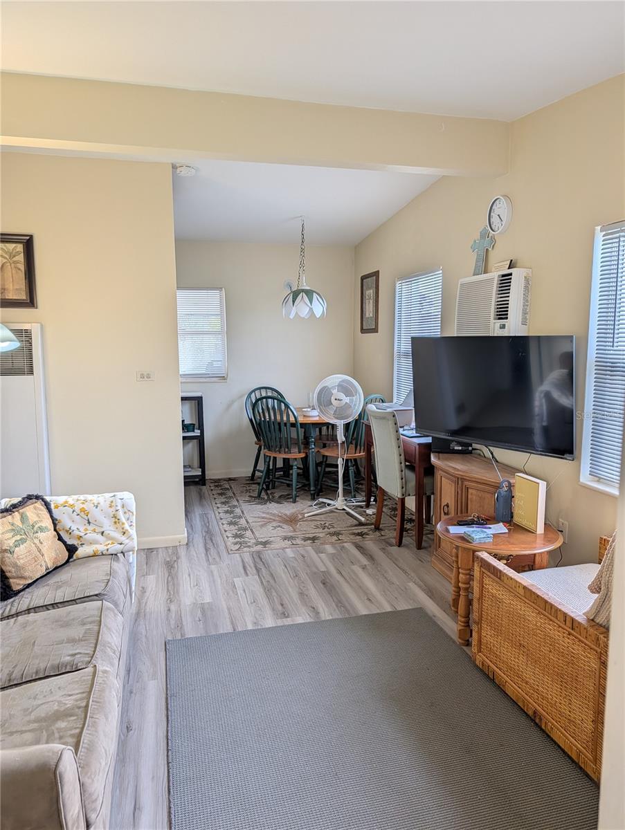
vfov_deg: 71.5
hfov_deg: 56.9
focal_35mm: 24
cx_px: 312
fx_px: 577
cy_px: 415
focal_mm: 6.9
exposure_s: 1/376
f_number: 1.68
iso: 19
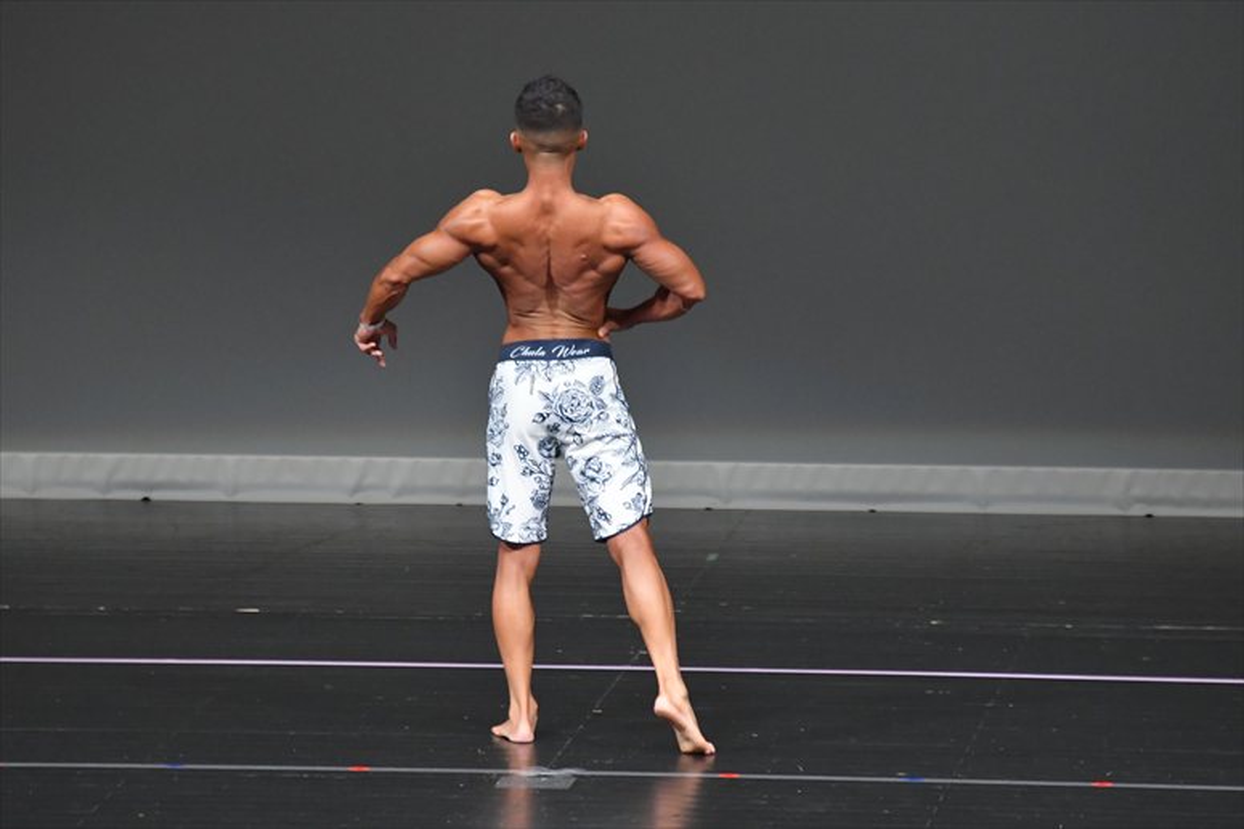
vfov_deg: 4.0
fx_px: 11916
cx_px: 622
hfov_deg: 6.0
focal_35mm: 345
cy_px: 414
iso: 4000
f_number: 5.6
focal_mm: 230
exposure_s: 1/400
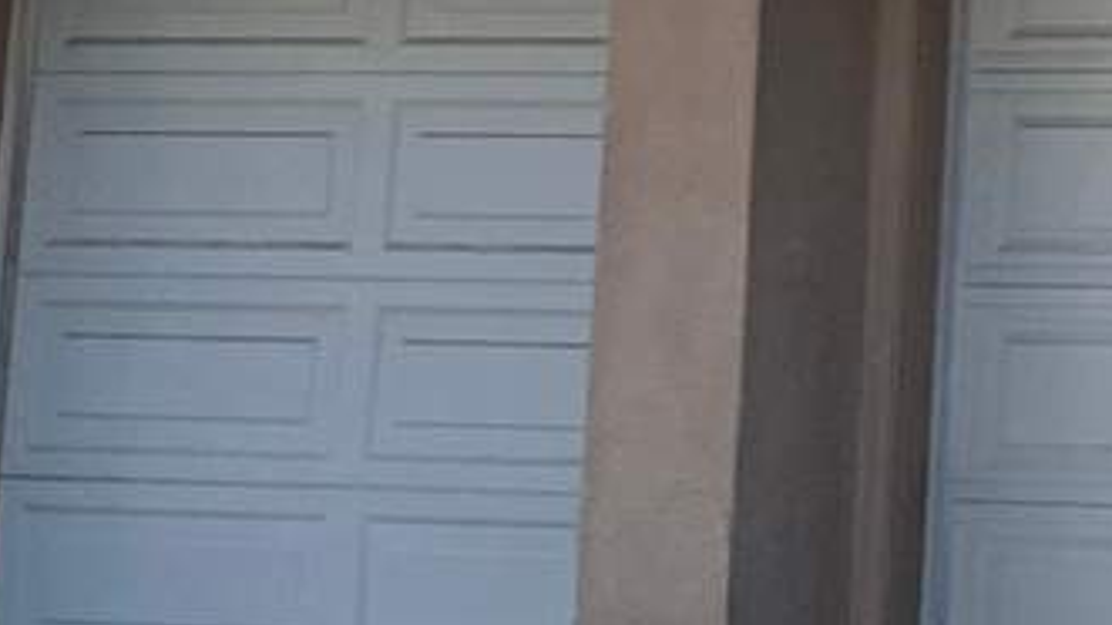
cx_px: 3013
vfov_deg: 6.4
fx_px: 5159
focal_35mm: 175
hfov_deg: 10.1
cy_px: -1142
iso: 25
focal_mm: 4.25
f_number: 1.8
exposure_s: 1/1266
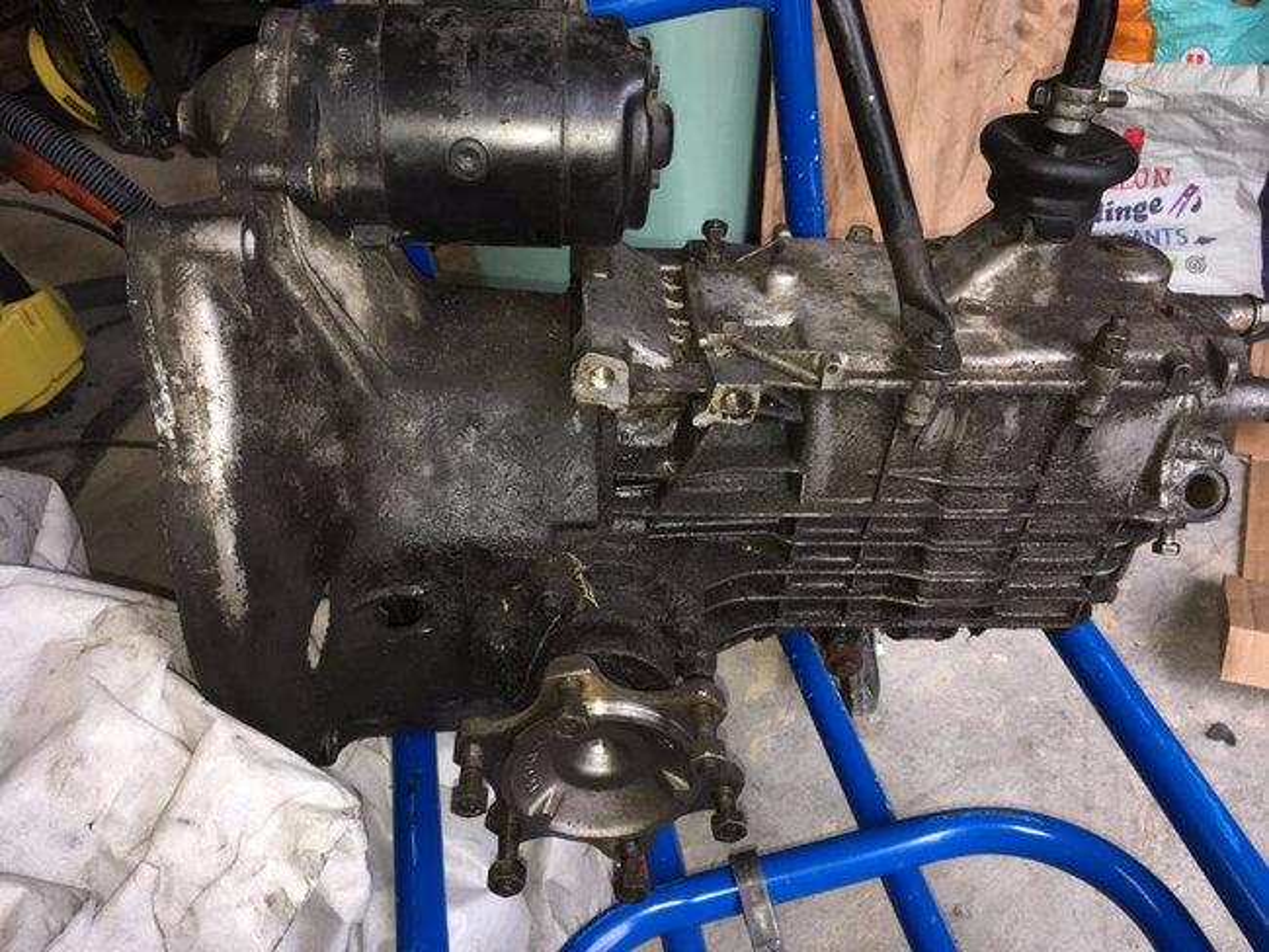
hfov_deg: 61.6
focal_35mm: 29
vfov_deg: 48.3
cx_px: 634
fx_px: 1064
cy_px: 476
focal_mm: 4.15
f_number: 2.2
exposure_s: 1/33
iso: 50
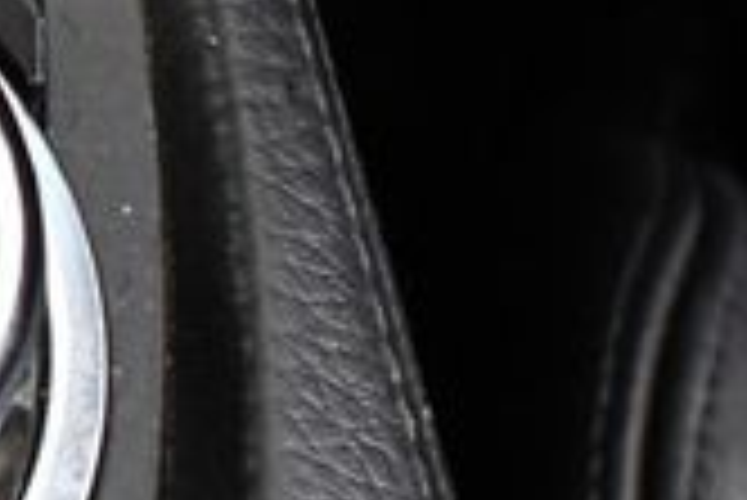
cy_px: 261
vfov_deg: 9.9
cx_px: -688
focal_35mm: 139
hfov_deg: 13.0
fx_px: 2887
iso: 2500
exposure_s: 1/125
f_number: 3.5
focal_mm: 18
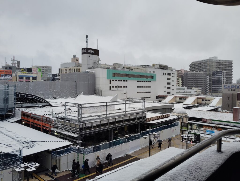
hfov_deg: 63.4
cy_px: 90
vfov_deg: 49.9
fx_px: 194
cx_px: 120
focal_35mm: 28
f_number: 1.8
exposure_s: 1/324
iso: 50
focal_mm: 4.22
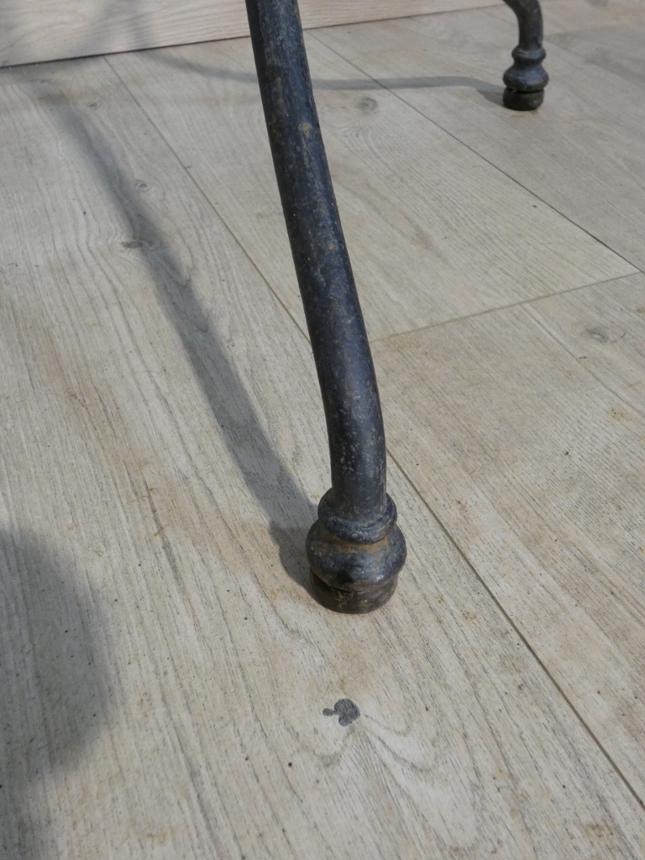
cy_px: 430
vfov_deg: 56.8
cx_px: 322
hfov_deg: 44.2
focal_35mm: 32
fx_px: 795
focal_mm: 5.8
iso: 500
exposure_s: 1/80
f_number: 3.4
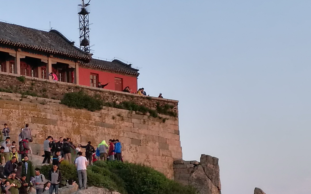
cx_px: 55
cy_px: 136
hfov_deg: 19.6
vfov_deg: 12.4
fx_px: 890
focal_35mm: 105
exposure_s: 1/120
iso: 50
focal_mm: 4.5
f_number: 2.2
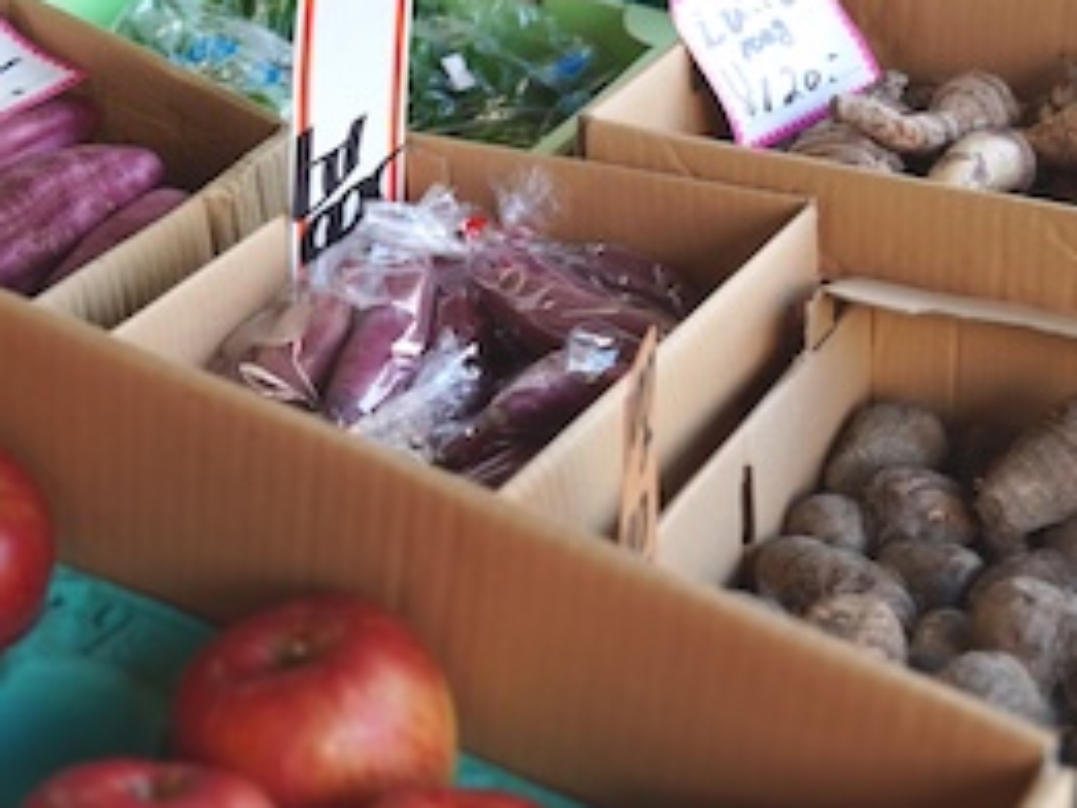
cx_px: 421
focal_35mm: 83
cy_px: 280
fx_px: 2584
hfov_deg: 23.5
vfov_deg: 17.8
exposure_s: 1/60
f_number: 2.8
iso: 100
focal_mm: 30
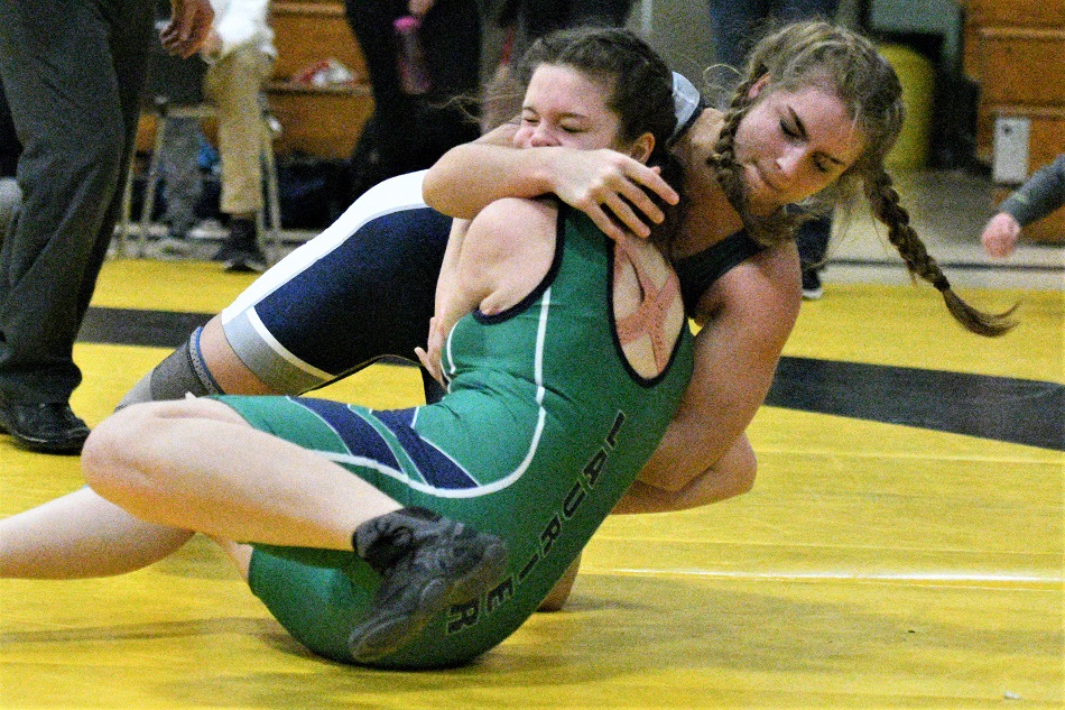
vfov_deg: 13.0
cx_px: 532
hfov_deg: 19.5
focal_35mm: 105
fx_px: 3106
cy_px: 355
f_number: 2.8
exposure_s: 1/2000
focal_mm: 70
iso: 51200
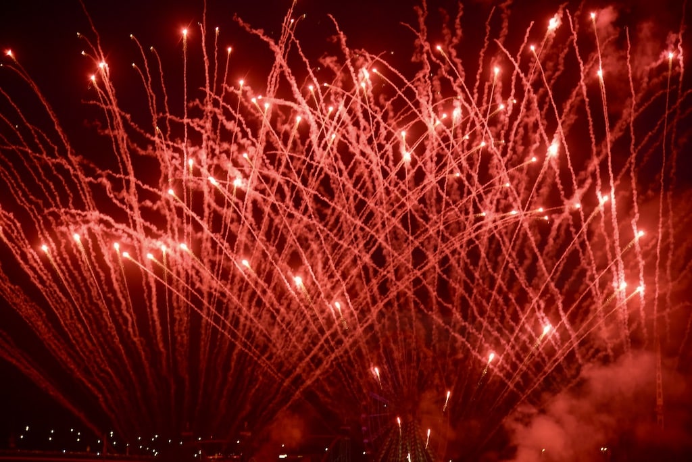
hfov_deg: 20.8
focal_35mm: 98
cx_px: 346
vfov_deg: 14.0
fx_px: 1885
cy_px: 231
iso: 1250
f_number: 4
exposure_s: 1/60
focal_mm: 98
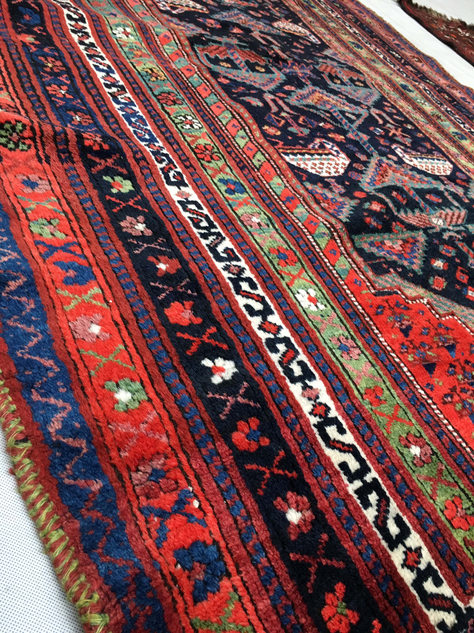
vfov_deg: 61.7
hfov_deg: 48.2
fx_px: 529
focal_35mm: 29
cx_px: 237
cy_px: 316
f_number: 2.2
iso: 125
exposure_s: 1/33
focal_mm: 4.15
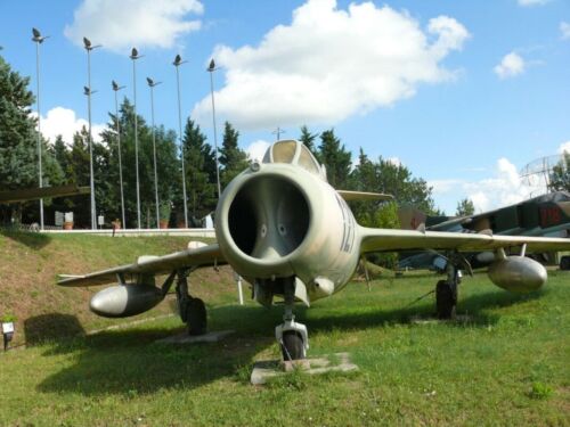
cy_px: 214
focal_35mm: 35
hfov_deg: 52.6
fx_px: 576
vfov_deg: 40.7
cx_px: 285
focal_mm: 7.4
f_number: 5.6
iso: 100
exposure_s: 1/400
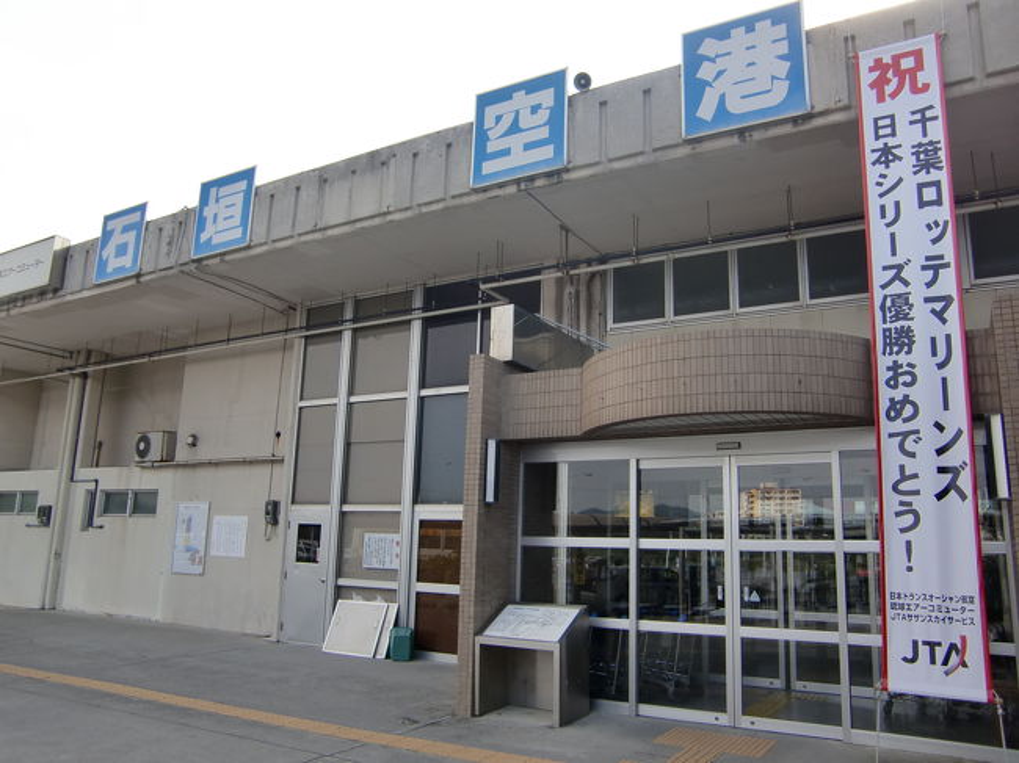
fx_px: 824
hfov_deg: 63.5
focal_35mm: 28
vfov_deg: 49.7
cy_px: 382
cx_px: 510
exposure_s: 1/800
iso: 64
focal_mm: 4.9
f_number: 2.6
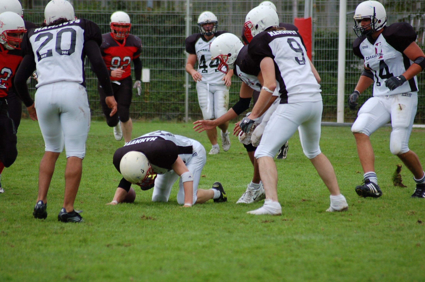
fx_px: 3888
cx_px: 212
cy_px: 141
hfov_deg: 6.3
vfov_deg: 4.1
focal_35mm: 330
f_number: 5.3
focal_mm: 220
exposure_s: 1/500
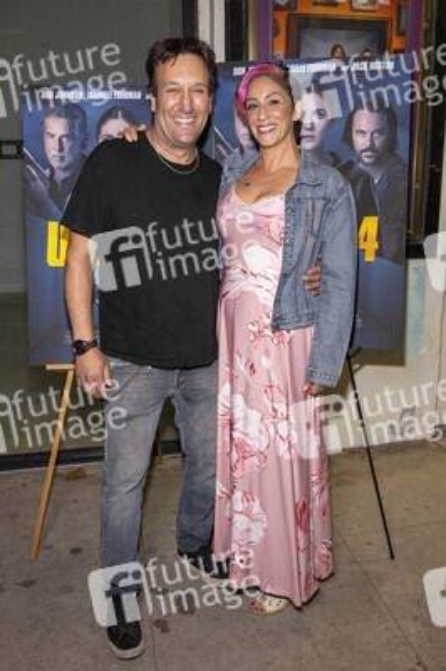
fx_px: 614
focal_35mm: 33
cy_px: 336
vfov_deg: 57.3
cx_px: 223
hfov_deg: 39.9
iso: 800
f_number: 5.6
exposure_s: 1/200
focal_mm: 33
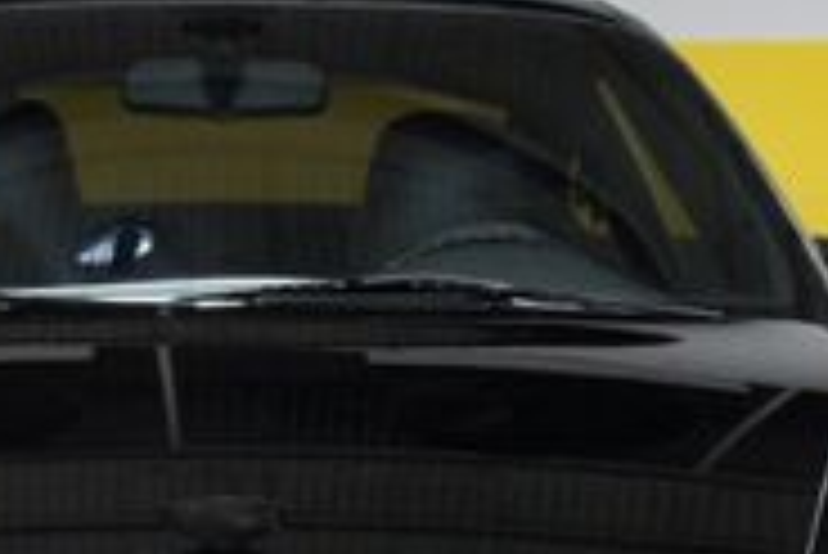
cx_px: 225
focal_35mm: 125
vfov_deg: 10.7
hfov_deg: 16.3
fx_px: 2877
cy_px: 770
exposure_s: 1/80
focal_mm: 24
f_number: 4
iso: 640
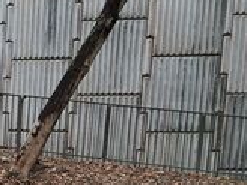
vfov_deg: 16.7
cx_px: 17
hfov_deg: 23.9
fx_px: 564
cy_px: 290
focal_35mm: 79
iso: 50
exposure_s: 1/50
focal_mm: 5.23
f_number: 1.8
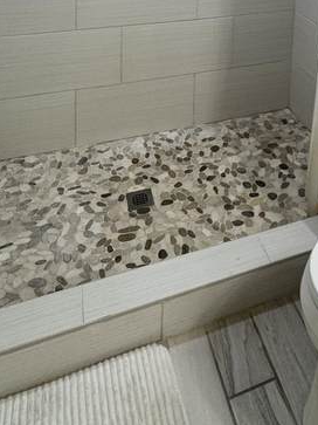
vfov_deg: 38.2
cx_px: 249
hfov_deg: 37.4
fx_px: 453
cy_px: -77
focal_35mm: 37
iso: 160
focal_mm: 2.22
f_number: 2.2
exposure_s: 1/120
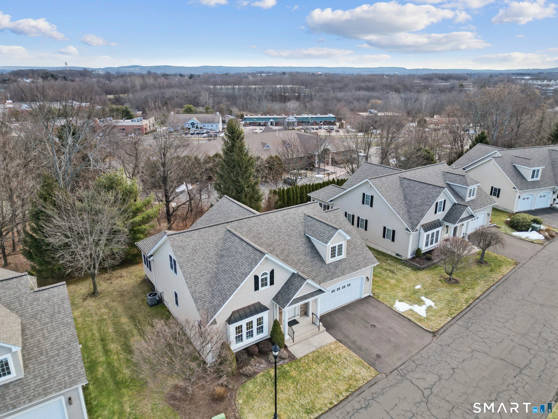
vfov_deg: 56.8
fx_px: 387
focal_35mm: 24
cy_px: 210
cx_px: 279
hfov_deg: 71.6
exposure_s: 1/1250
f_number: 1.7
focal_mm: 6.7
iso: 120
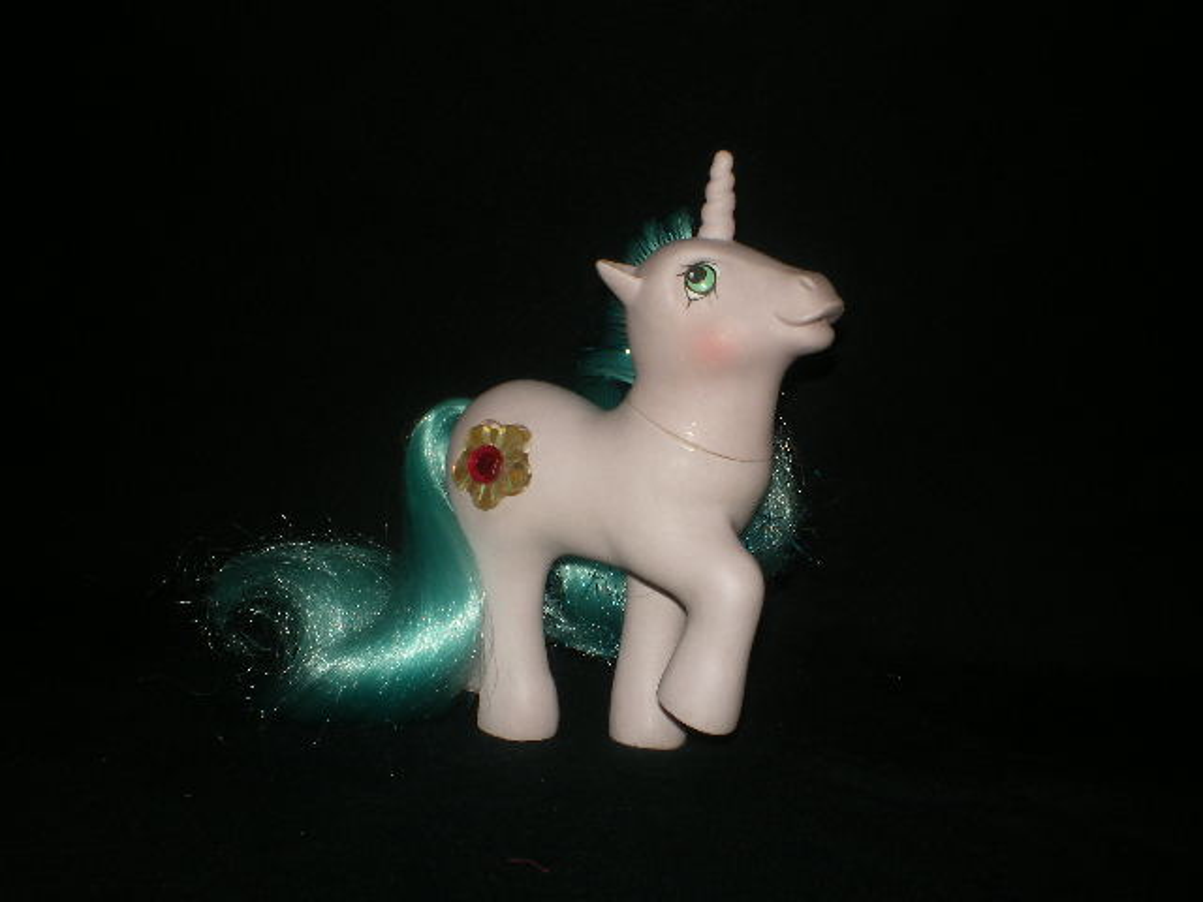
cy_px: 451
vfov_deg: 37.7
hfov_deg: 49.0
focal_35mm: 38
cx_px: 602
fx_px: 1321
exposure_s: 1/30
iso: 64
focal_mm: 6.3
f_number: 4.6
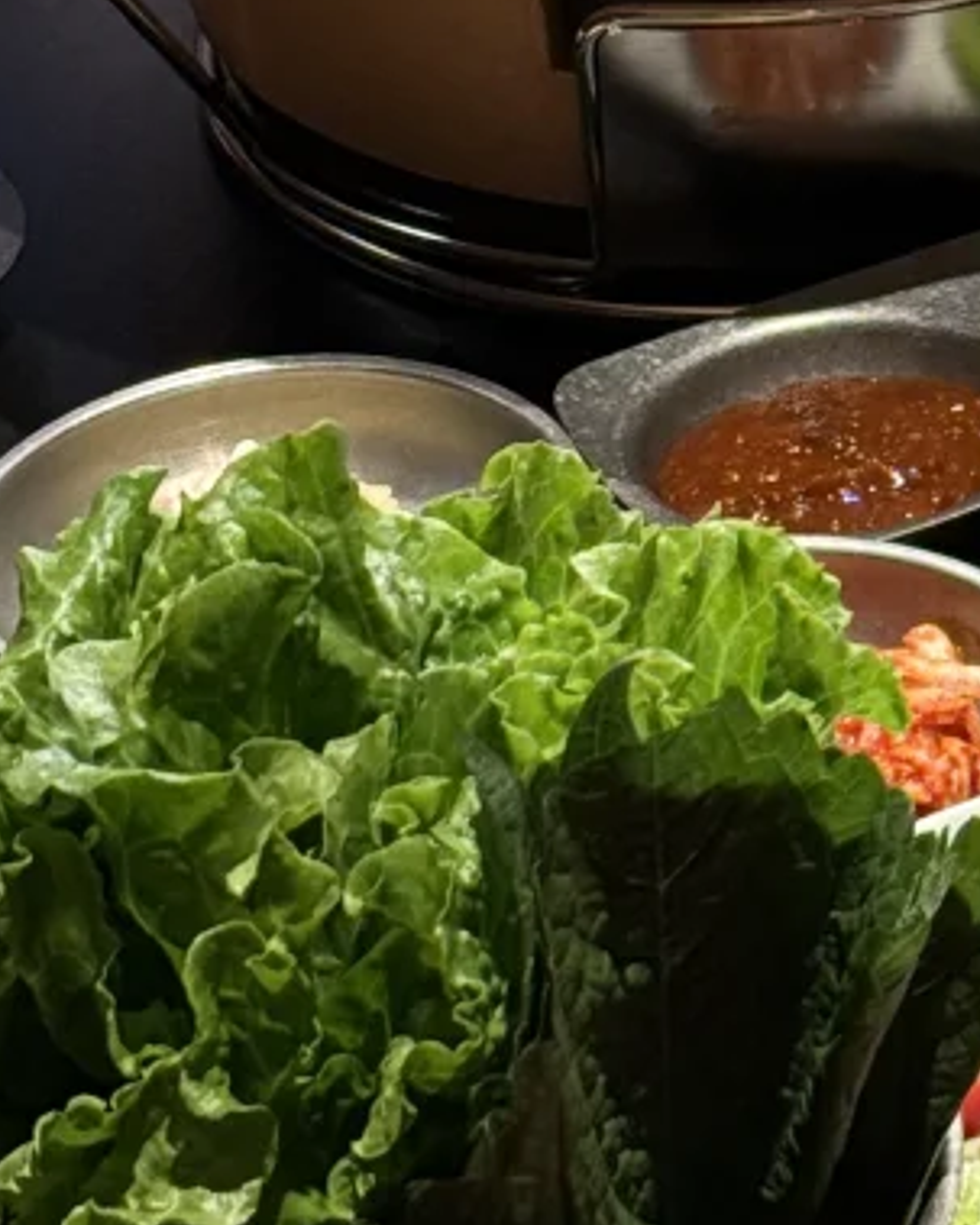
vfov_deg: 10.8
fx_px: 6456
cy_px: 78
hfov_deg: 8.5
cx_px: 1501
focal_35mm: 178
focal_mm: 6.76
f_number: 1.78
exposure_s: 1/50
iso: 80
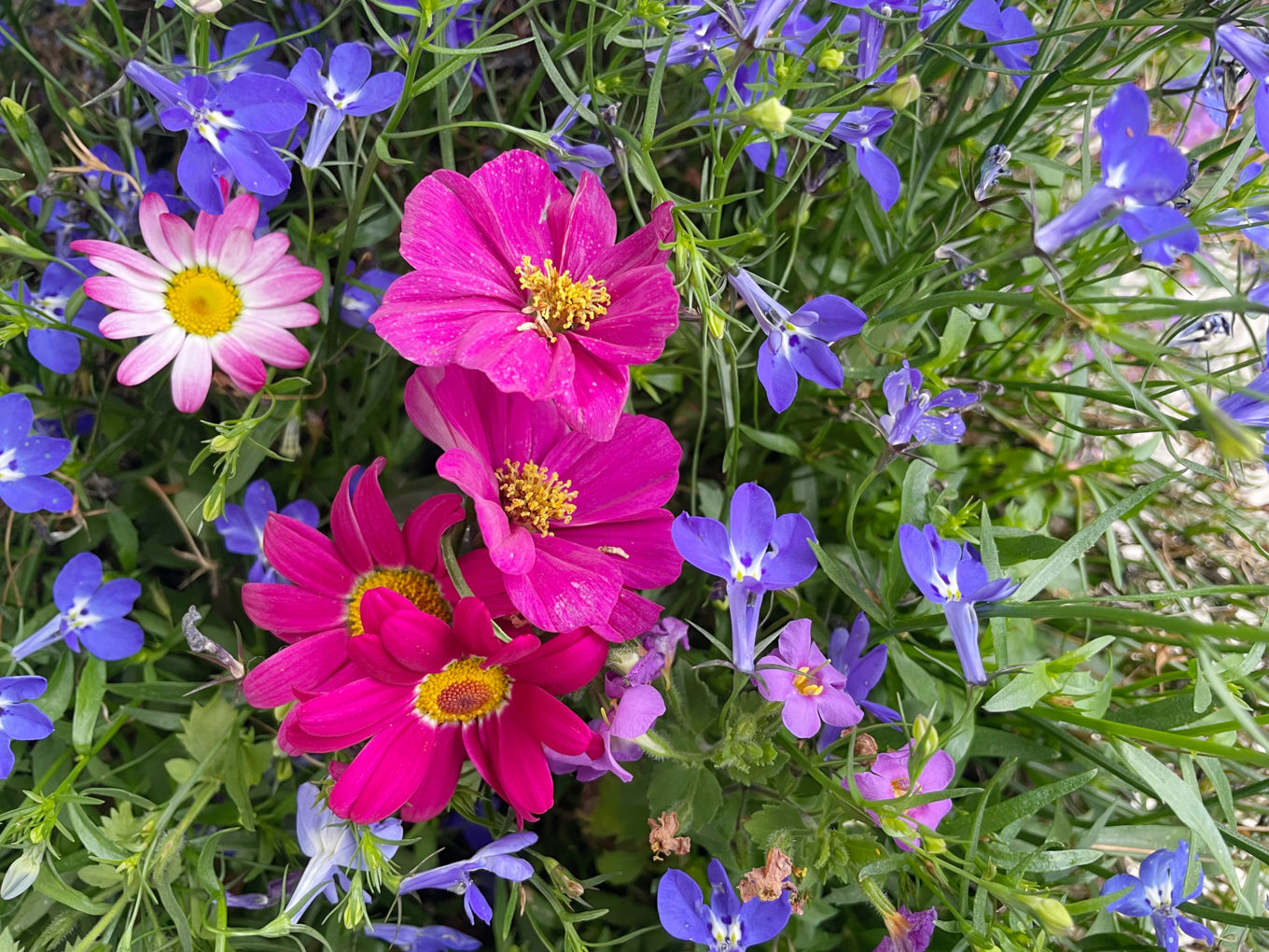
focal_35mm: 26
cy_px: 476
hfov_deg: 67.3
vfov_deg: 53.1
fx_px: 953
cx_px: 634
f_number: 1.6
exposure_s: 1/60
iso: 160
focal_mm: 4.2
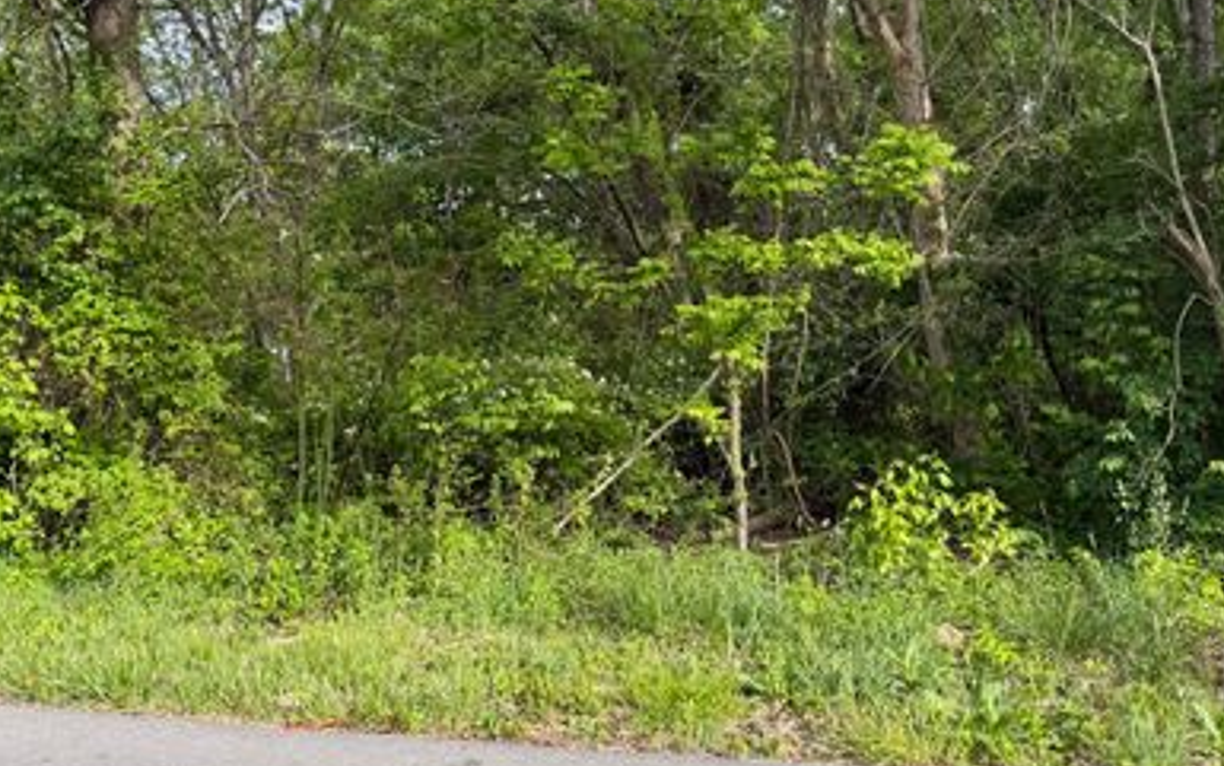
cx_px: 579
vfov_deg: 38.1
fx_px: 1101
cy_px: 291
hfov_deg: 58.1
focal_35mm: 33
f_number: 1.78
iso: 80
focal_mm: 6.76
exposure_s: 1/1174
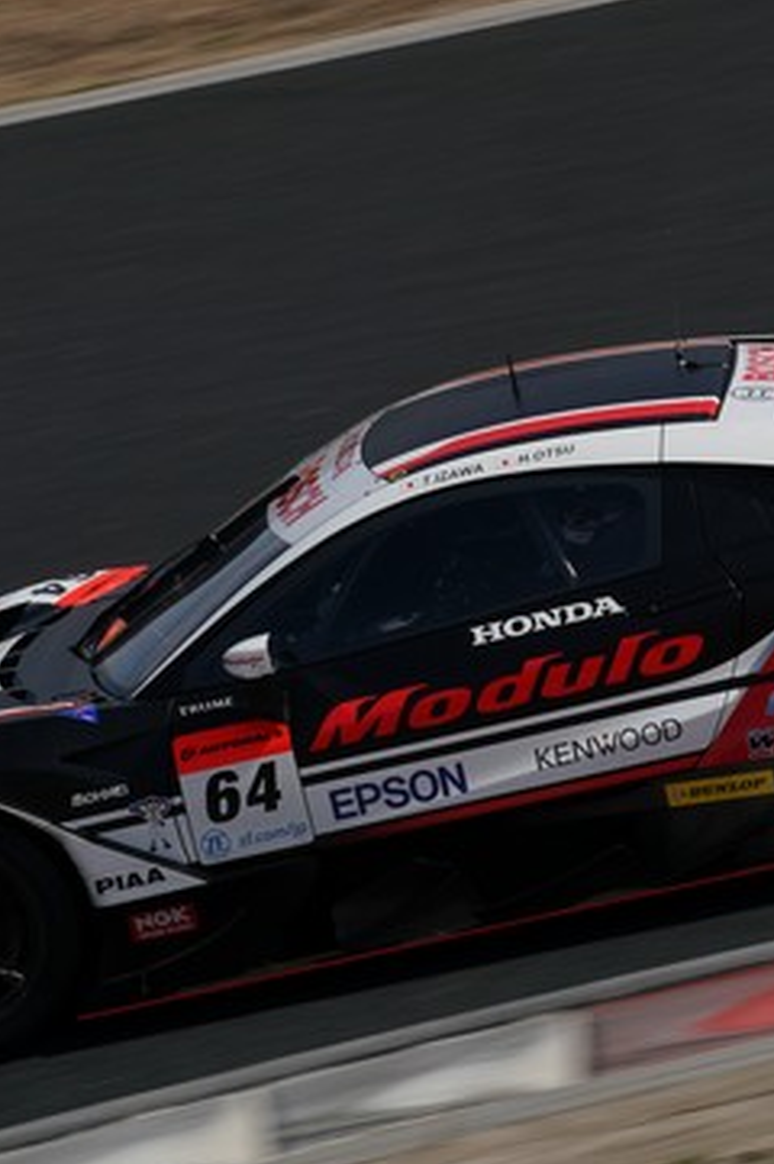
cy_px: 509
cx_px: 464
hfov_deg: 2.7
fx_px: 16252
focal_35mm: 503
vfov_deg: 4.1
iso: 200
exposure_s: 1/250
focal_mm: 252
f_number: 20
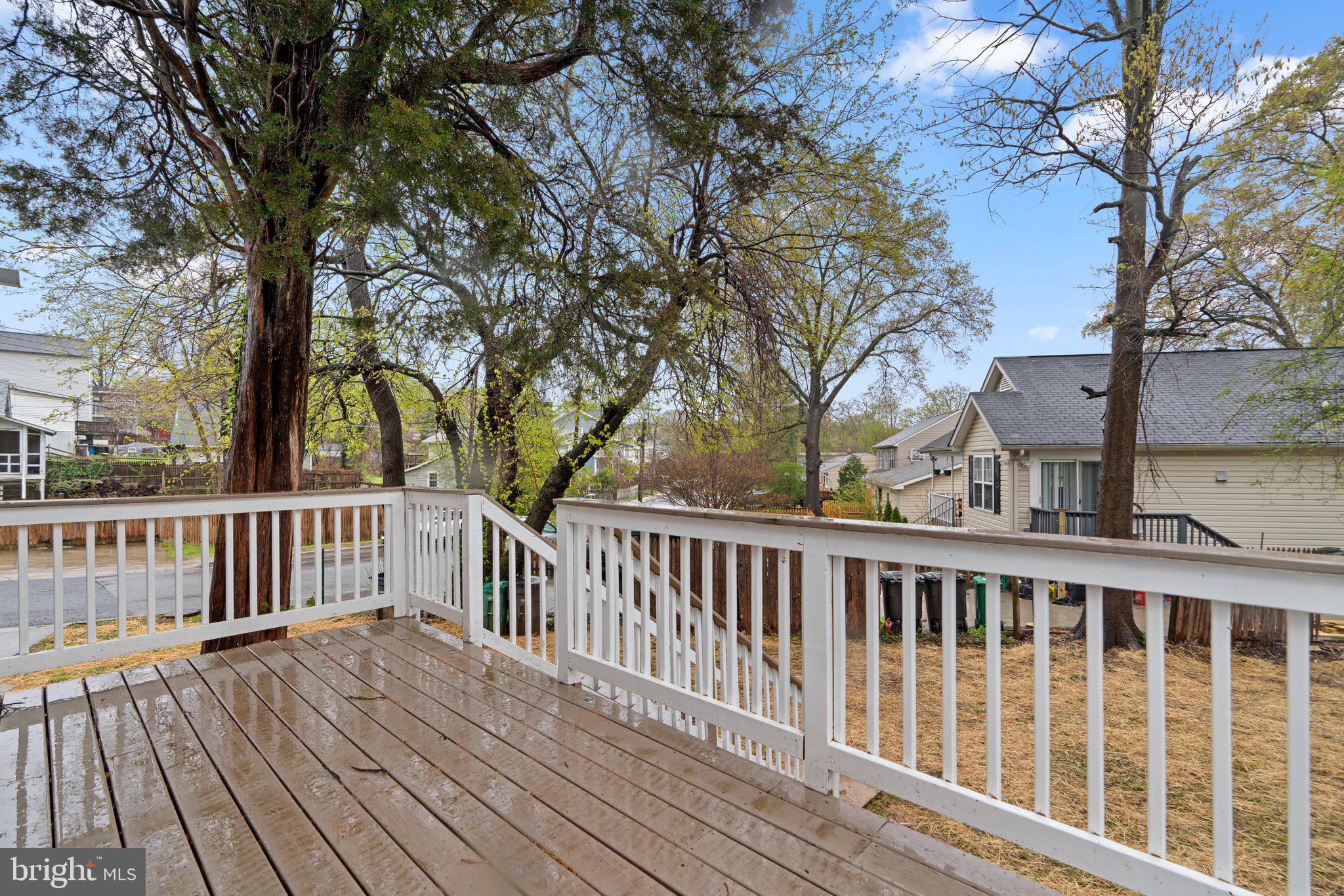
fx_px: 597
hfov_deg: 96.7
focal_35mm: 16
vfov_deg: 73.8
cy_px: 448
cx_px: 672
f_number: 8
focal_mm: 16
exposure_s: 1/6
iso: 100
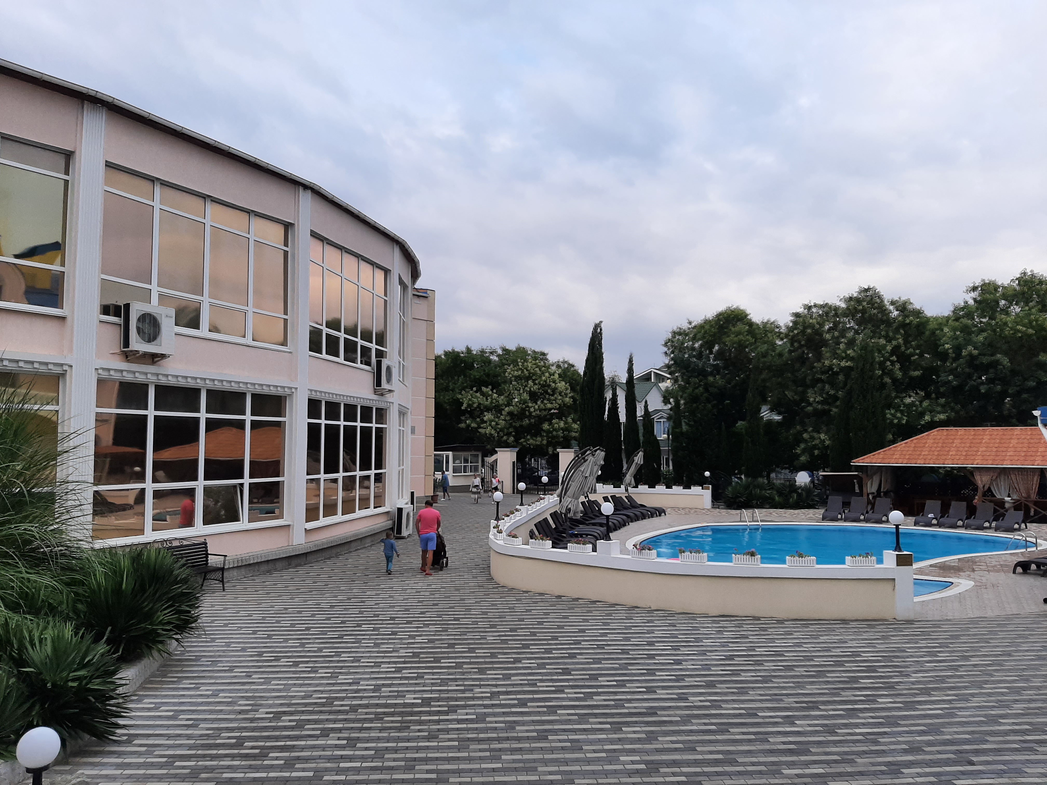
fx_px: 786
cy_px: 392
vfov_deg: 53.1
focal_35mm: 26
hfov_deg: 67.3
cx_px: 524
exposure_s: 1/1031
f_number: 1.7
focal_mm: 3.93
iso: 40
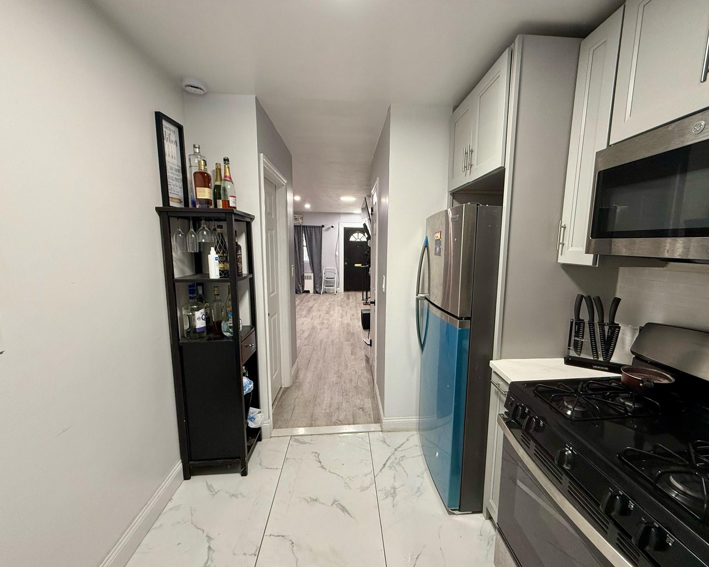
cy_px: 291
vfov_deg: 84.0
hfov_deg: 96.6
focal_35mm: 15
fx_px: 315
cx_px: 381
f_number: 2.2
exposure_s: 1/60
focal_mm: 2.22
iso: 250
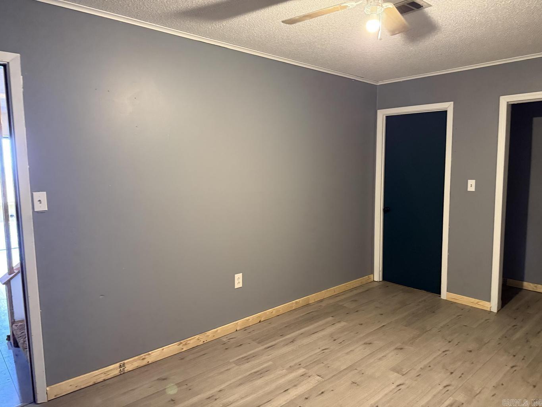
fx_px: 376
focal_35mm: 24
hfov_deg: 71.6
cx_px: 271
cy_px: 204
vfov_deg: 56.8
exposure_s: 1/60
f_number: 1.78
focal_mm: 6.76
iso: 640
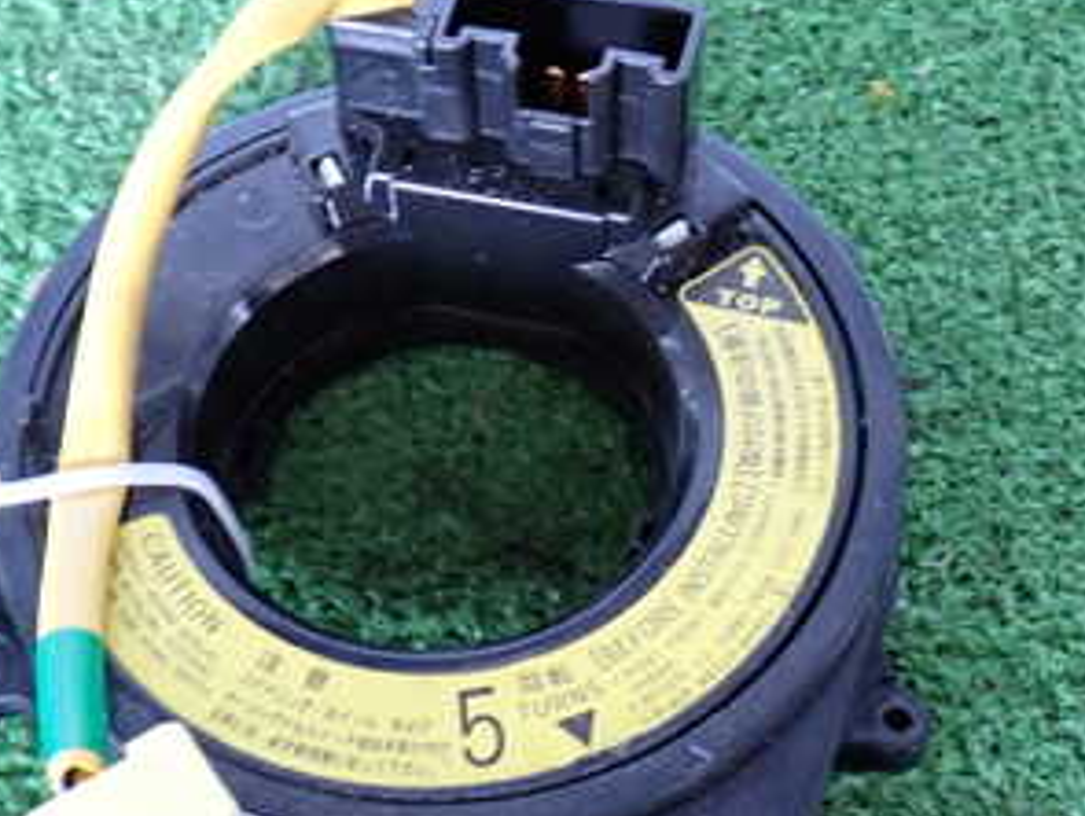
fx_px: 2040
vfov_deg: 22.5
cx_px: 456
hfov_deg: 29.7
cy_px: 540
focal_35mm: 65
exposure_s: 1/30
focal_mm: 5.79
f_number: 2.4
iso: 500
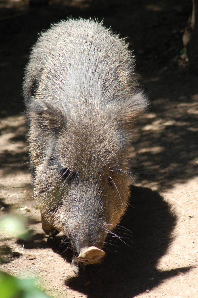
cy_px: 152
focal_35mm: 346
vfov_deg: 6.0
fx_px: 2859
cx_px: 106
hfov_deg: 4.0
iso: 400
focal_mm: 170
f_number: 4.8
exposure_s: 1/640
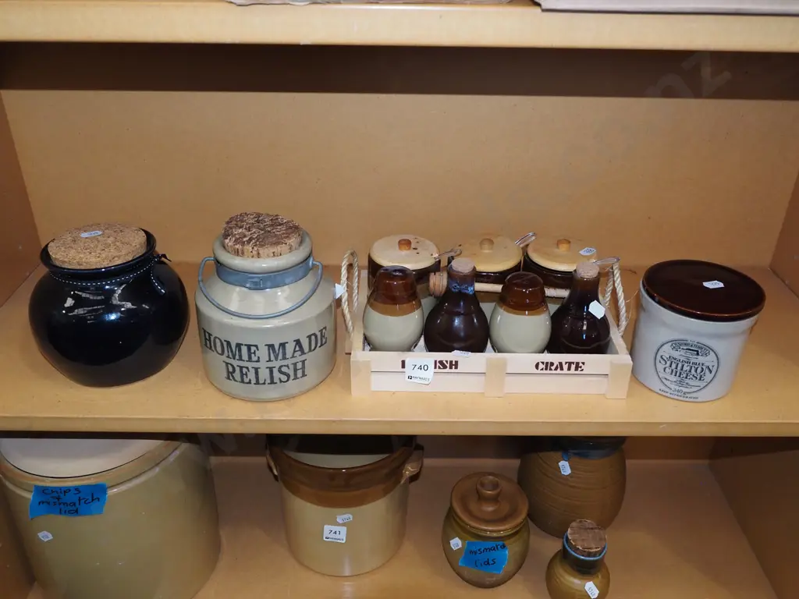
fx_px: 692
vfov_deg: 46.8
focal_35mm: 30
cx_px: 400
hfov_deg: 60.0
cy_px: 300
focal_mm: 15
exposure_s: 1/160
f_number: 5.6
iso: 1600
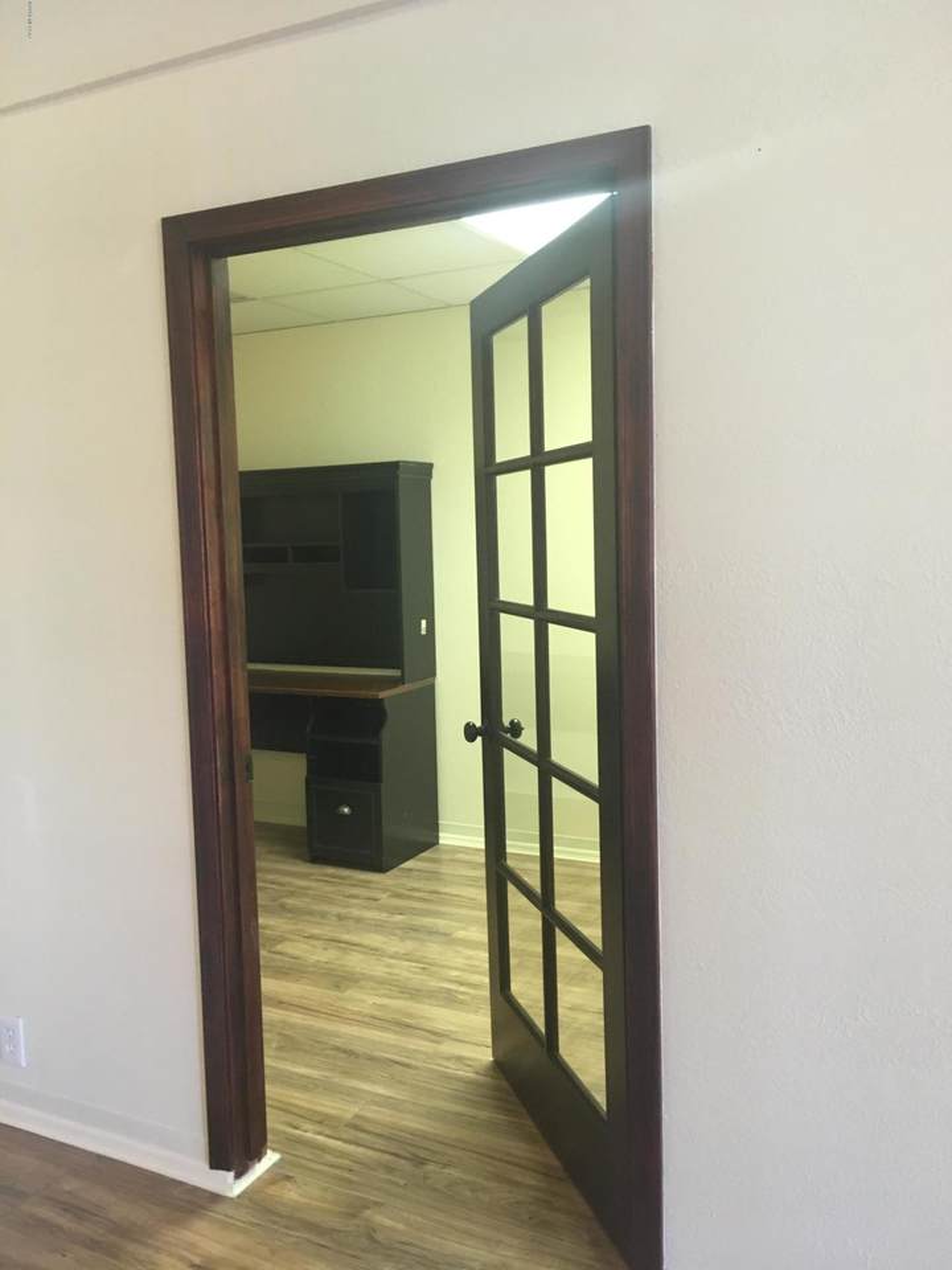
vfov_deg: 61.7
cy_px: 635
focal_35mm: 29
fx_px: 1063
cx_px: 476
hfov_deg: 48.2
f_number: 2.2
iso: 125
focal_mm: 4.15
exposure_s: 1/33
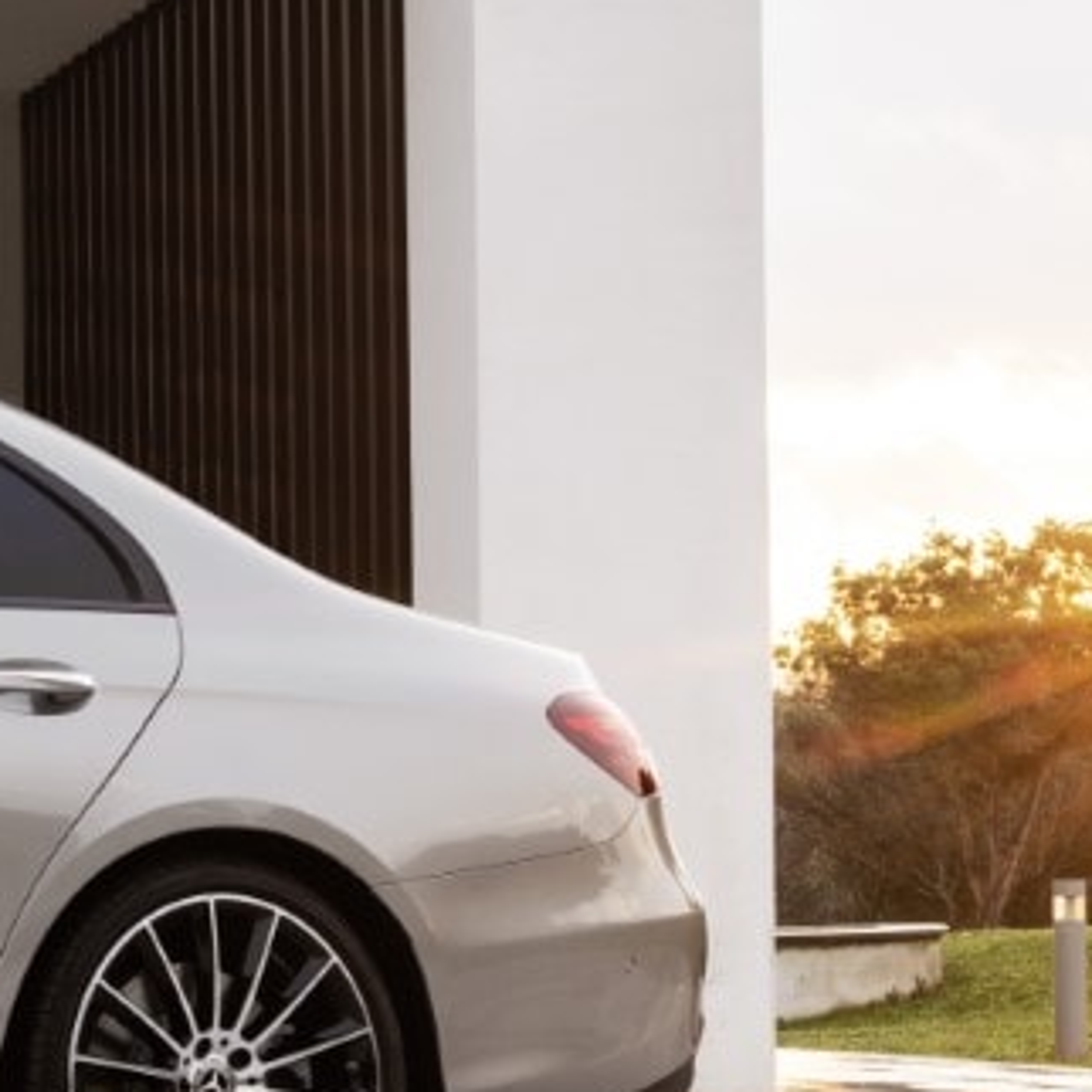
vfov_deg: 9.3
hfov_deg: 9.0
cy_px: 851
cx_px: -702
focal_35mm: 188
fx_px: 6710
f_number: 11
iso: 100
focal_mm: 44
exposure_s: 1/10
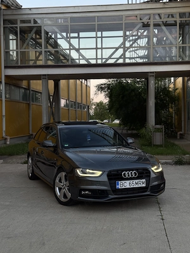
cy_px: 126
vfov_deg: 39.7
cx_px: 95
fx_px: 351
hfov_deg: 30.3
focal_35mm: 48
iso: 100
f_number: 1.78
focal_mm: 6.76
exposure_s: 1/49
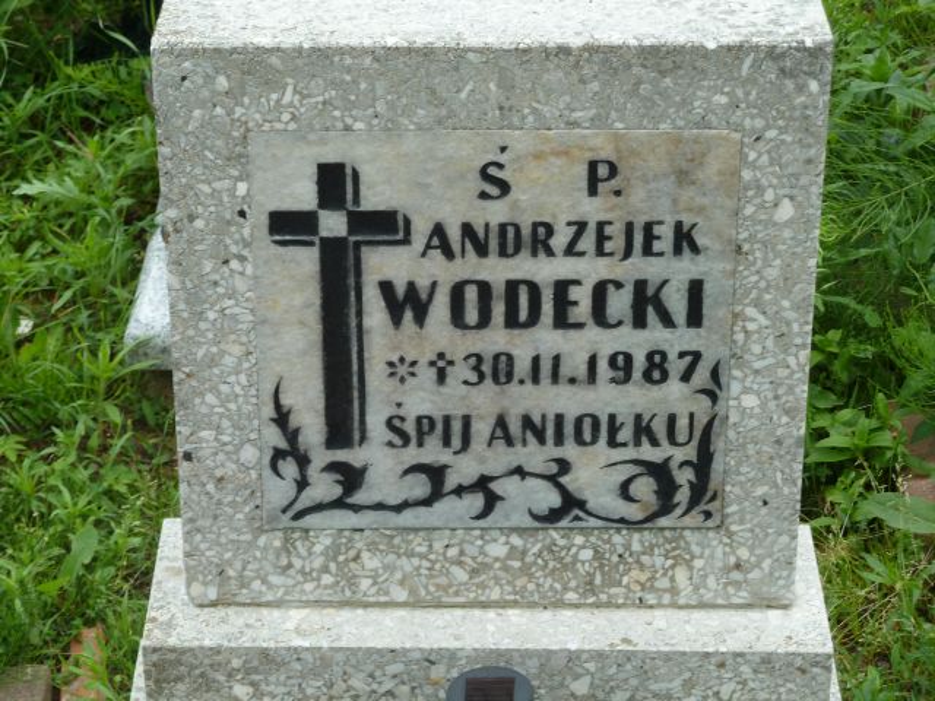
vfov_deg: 15.4
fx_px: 2593
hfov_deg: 20.4
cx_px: 468
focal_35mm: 96
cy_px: 350
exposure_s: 1/80
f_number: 4.3
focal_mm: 15.8
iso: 80
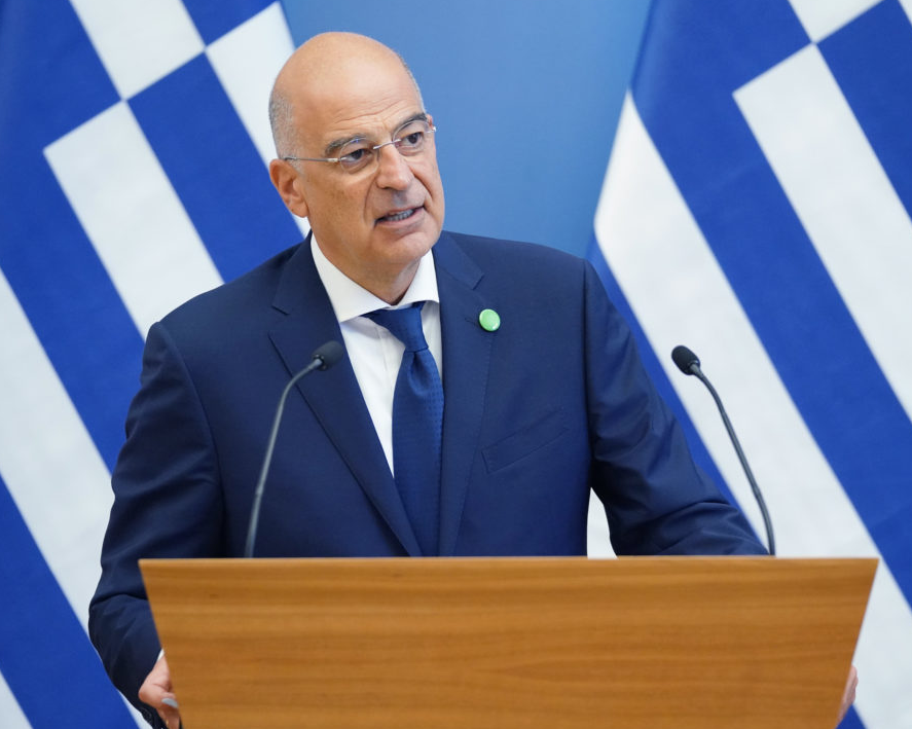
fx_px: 5963
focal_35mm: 221
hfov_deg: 8.7
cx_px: 498
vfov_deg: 7.0
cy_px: 379
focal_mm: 174
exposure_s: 1/160
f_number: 3.2
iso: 3200
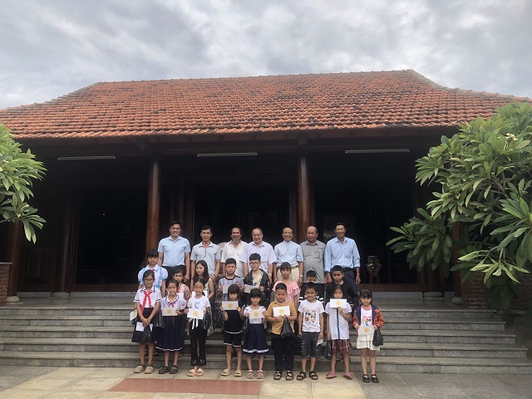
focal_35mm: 28
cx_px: 266
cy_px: 200
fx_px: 430
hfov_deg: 63.4
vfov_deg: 49.7
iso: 20
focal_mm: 3.99
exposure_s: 1/827
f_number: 1.8
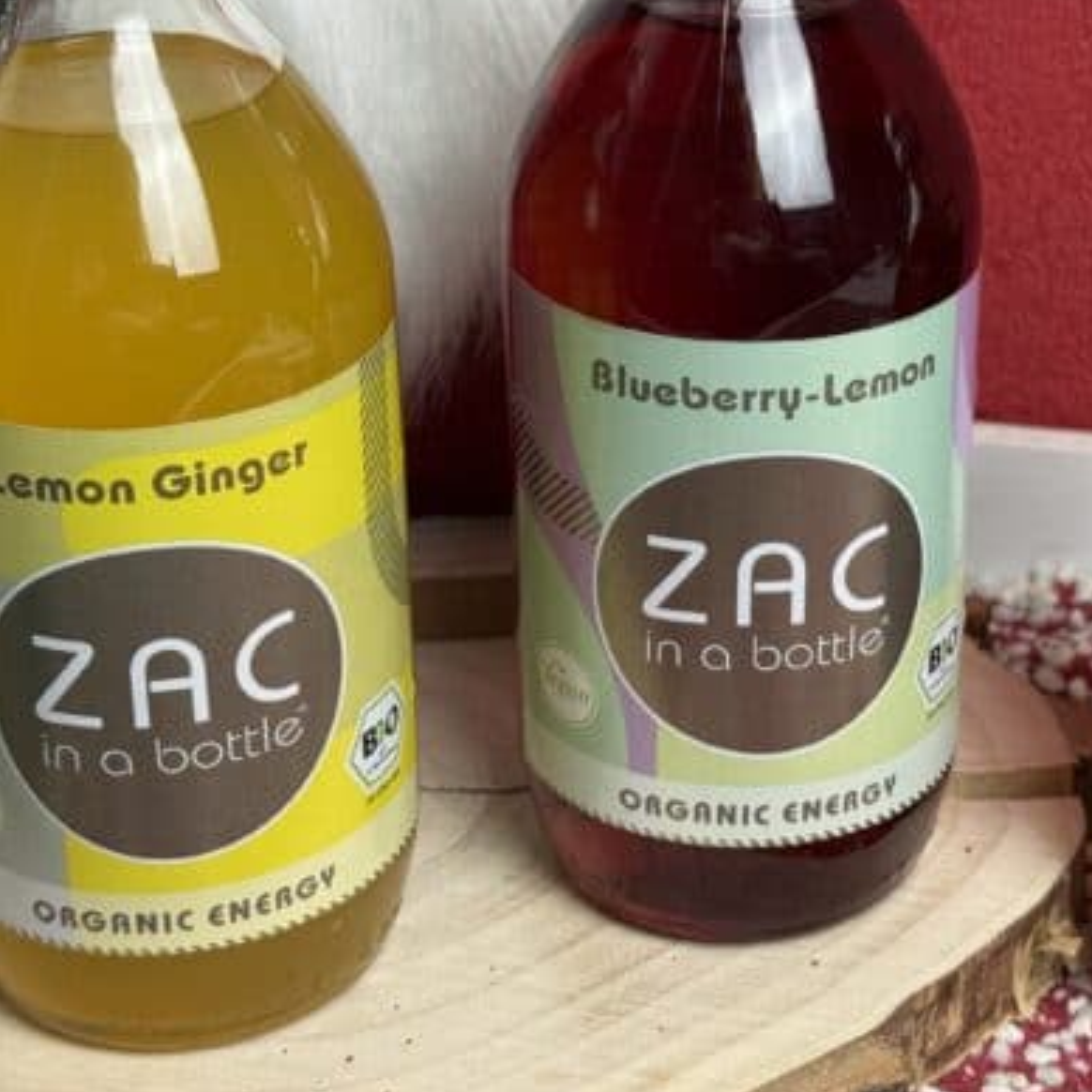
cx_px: 805
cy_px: 425
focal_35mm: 84
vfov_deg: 20.6
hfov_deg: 20.5
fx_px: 2998
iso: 125
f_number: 1.78
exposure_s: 1/50
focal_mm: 6.76
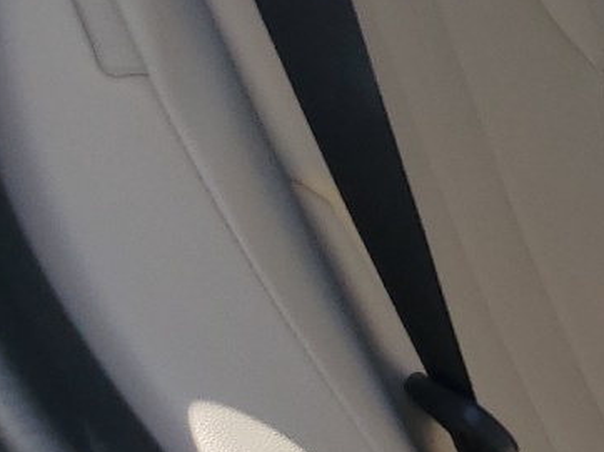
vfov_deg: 12.9
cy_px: 245
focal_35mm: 115
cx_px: 1291
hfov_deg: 13.9
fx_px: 2005
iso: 50
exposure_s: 1/1667
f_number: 1.5
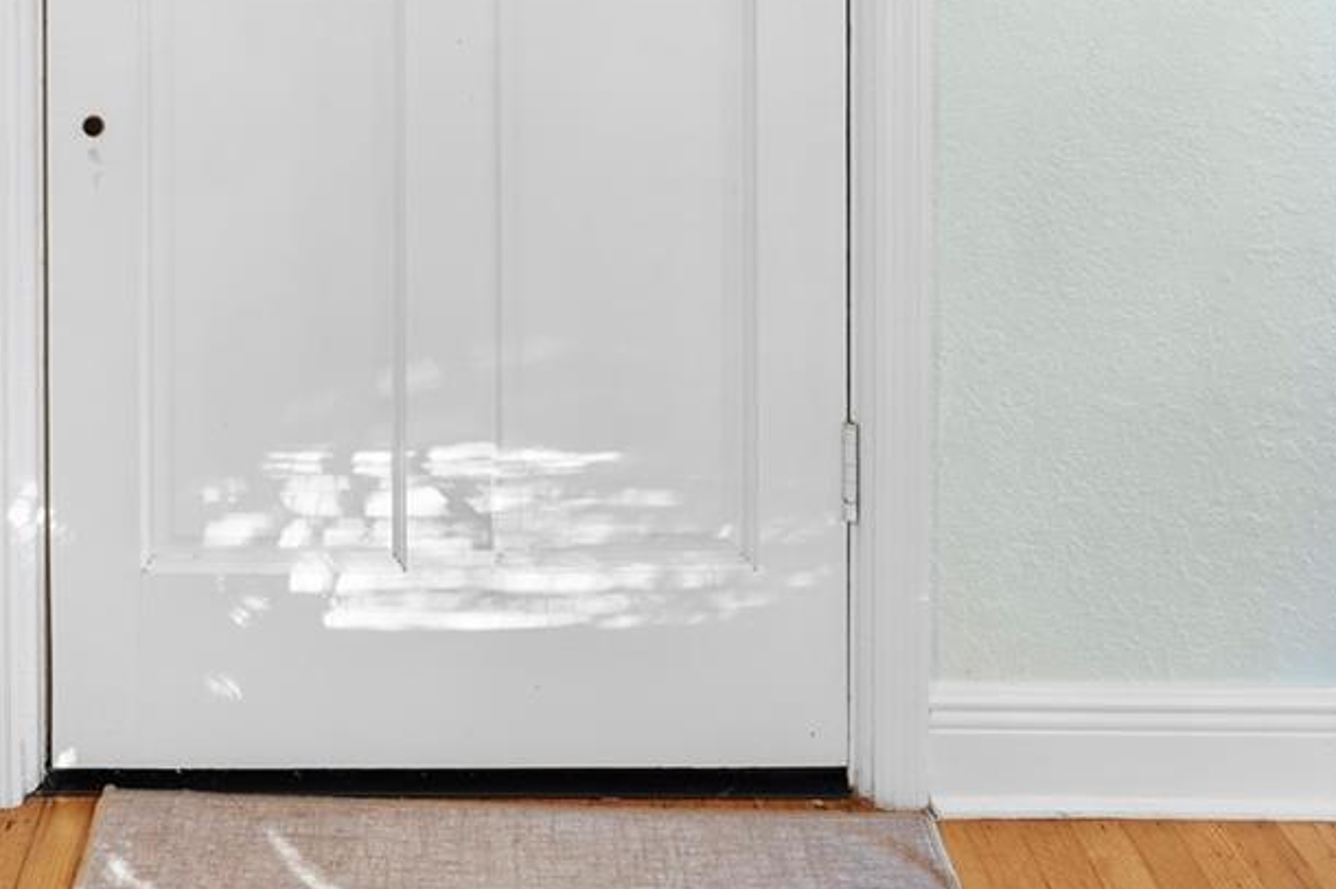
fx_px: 1558
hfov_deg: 45.7
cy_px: -215
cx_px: 438
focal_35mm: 42
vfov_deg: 27.5
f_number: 8
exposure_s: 1/2
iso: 800
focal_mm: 16
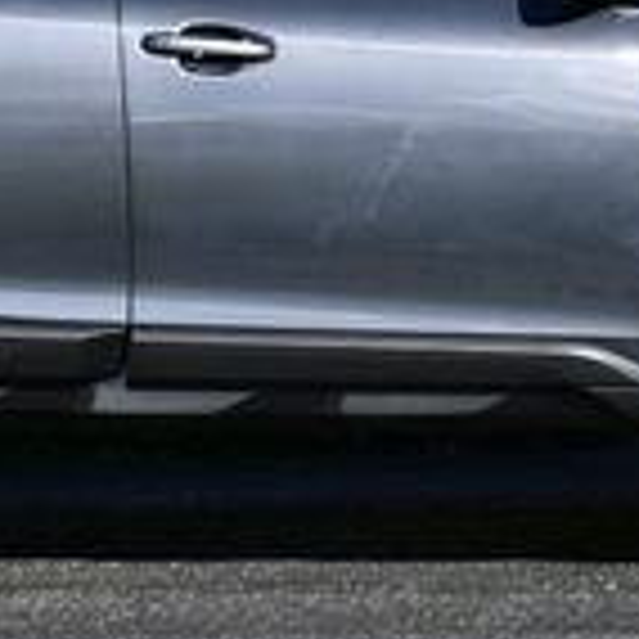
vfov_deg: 9.0
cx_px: 274
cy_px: -202
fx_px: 4010
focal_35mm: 192
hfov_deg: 9.1
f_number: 9
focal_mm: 25
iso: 100
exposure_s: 1/320
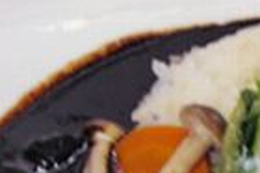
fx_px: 1392
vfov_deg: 7.0
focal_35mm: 193
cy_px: 240
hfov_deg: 10.4
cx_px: 355
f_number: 3.9
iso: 104
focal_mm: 10.8
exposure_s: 1/4
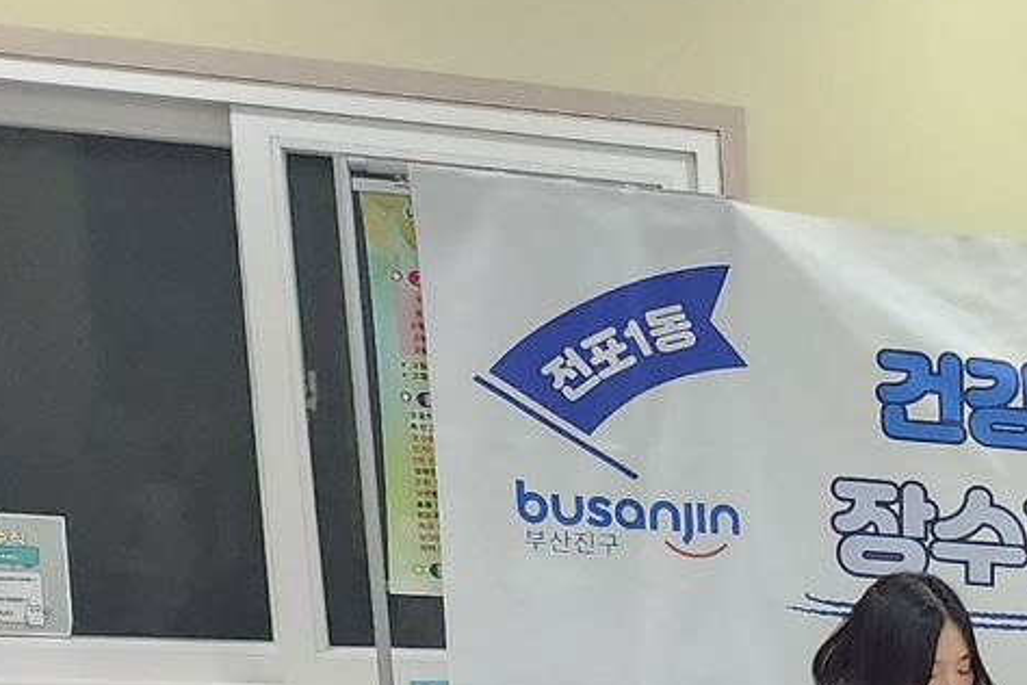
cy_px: 1249
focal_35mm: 101
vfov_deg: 12.4
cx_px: 1911
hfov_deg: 16.5
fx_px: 2881
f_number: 1.8
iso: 250
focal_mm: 5.4
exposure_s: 1/120
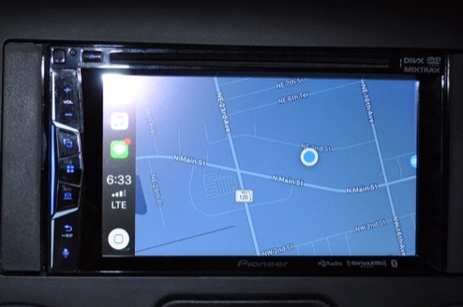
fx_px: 873
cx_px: 171
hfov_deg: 29.6
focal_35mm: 68
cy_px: 172
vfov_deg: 20.0
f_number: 4.5
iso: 360
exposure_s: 1/60
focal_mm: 28
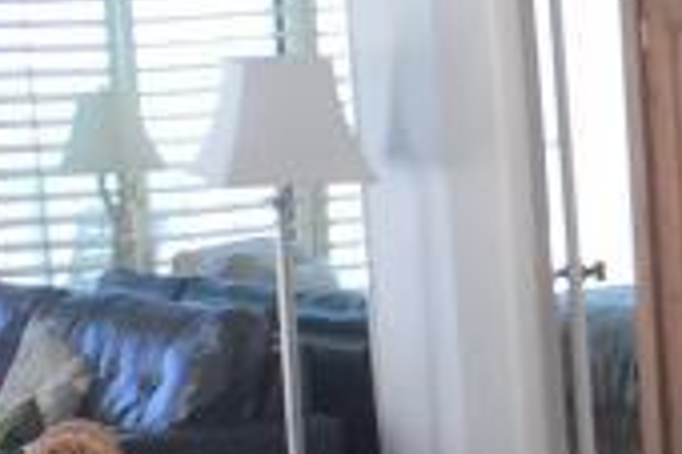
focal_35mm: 182
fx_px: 3445
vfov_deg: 7.5
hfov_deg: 10.7
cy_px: 514
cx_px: 1163
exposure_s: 1/40
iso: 32
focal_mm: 4.15
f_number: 2.2
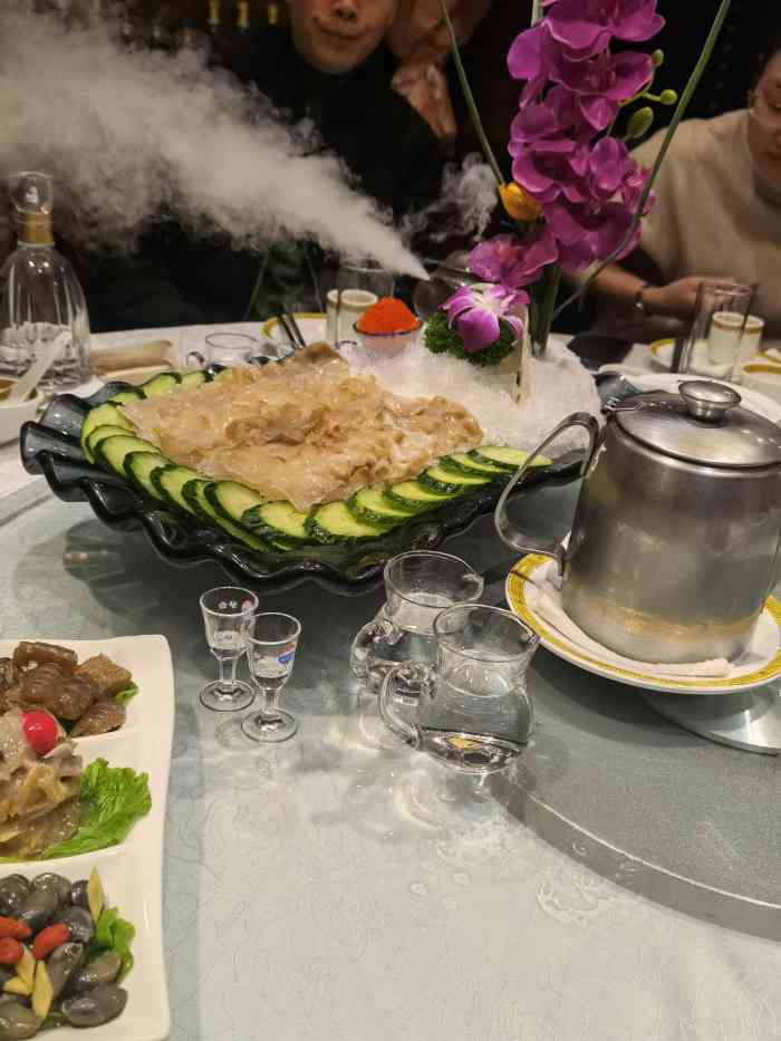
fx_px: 992
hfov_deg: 43.0
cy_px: 520
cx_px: 390
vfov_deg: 55.3
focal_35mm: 33
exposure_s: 1/714
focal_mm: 6.67
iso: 160
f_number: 1.9
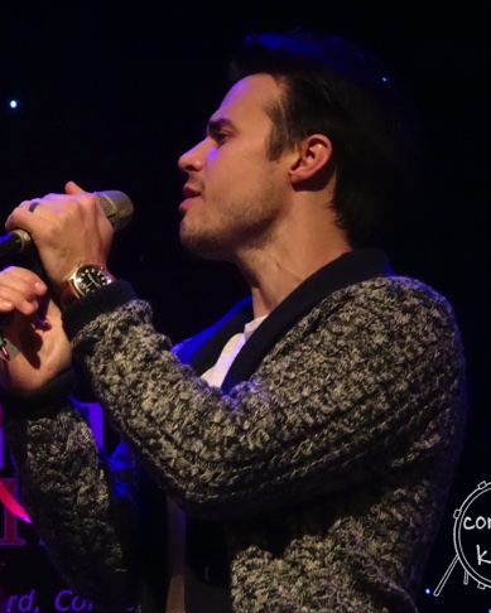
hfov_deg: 6.8
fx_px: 4104
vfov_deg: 8.5
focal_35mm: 226
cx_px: 228
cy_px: 306
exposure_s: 1/25
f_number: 5.6
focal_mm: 29.57
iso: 2000
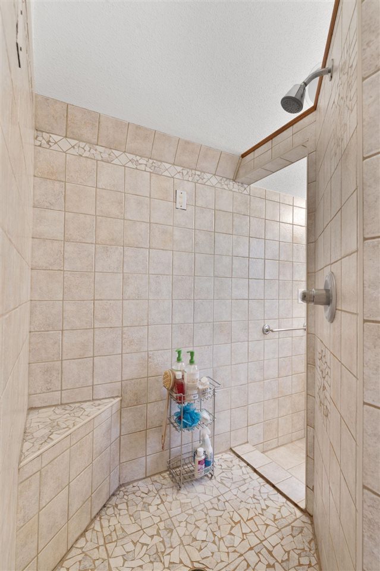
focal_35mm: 17
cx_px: 190
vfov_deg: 93.3
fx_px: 269
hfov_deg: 70.4
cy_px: 286
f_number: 9
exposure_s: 1.6
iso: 320
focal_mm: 17
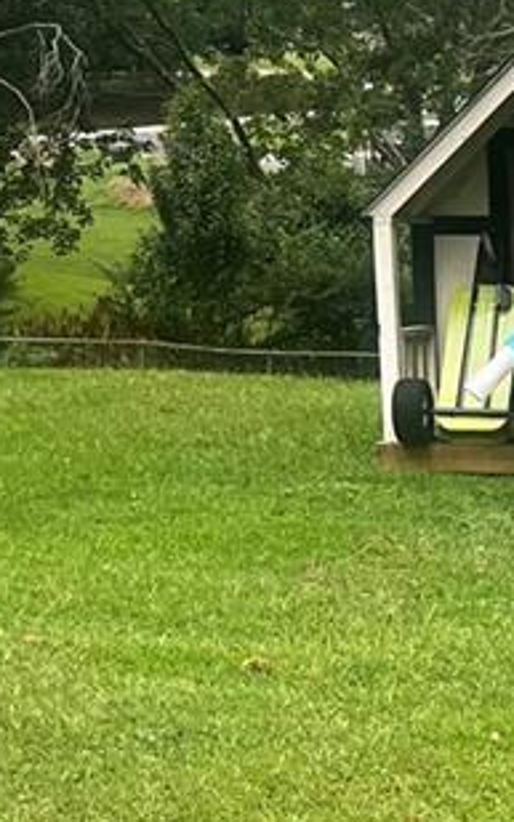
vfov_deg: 15.0
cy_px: 857
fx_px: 3072
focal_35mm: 137
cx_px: 945
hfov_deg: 9.1
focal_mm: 5.7
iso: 50
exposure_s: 1/654
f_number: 1.5
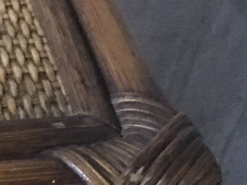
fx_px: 828
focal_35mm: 116
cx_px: -63
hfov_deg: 16.2
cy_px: 313
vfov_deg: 11.9
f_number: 2.2
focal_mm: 4.15
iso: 320
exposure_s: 1/4
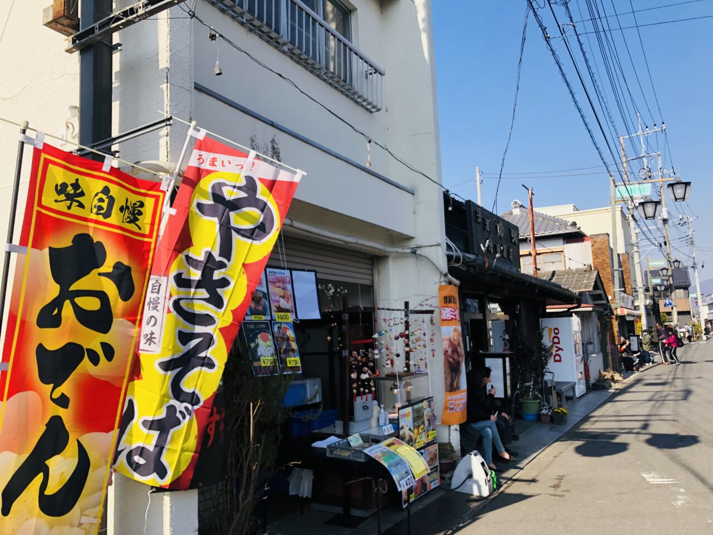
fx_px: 577
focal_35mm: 28
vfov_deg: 49.7
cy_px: 268
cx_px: 356
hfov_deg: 63.4
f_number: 1.8
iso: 20
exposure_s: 1/1499
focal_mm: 3.99
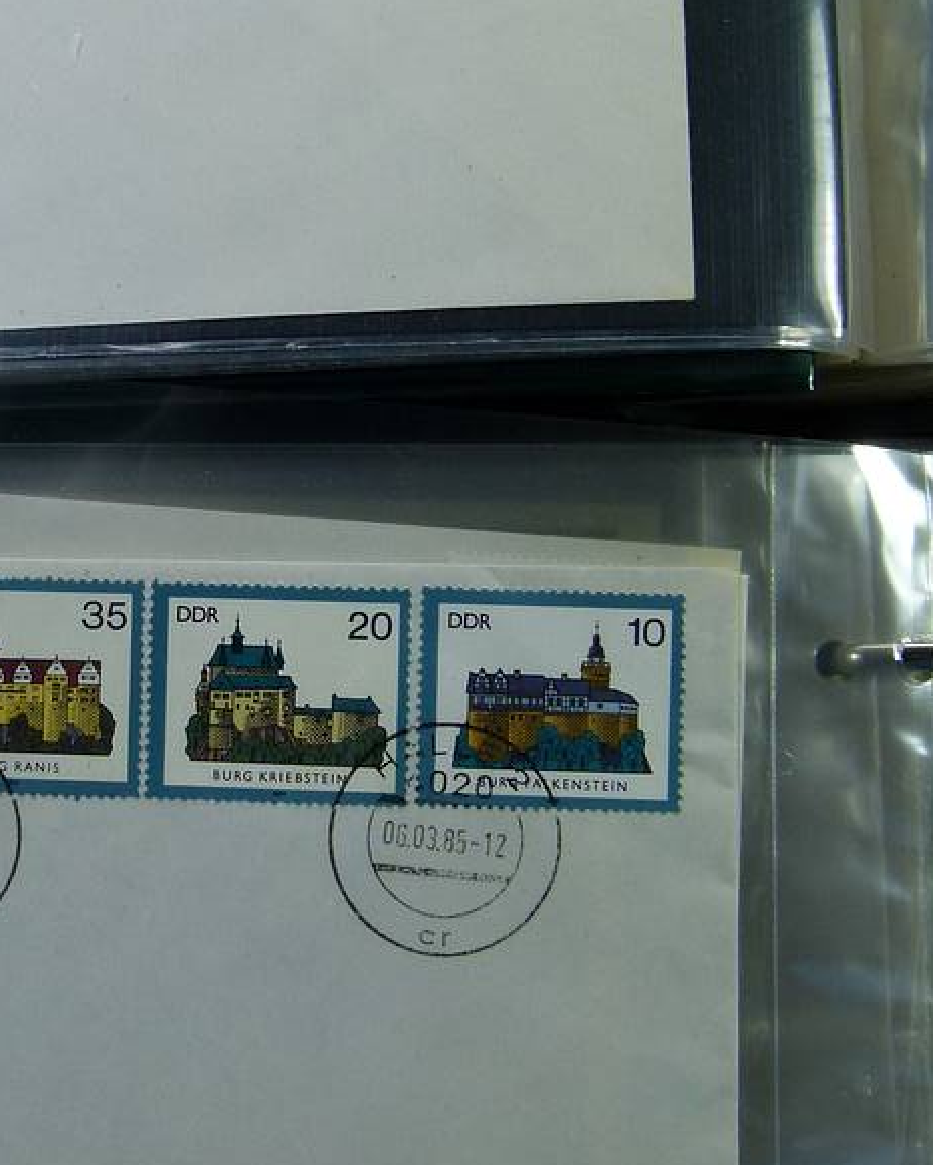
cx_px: 171
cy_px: 471
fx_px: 2379
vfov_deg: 27.4
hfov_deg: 21.9
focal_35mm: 69
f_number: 3.6
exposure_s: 1/100
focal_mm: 7.3
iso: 100
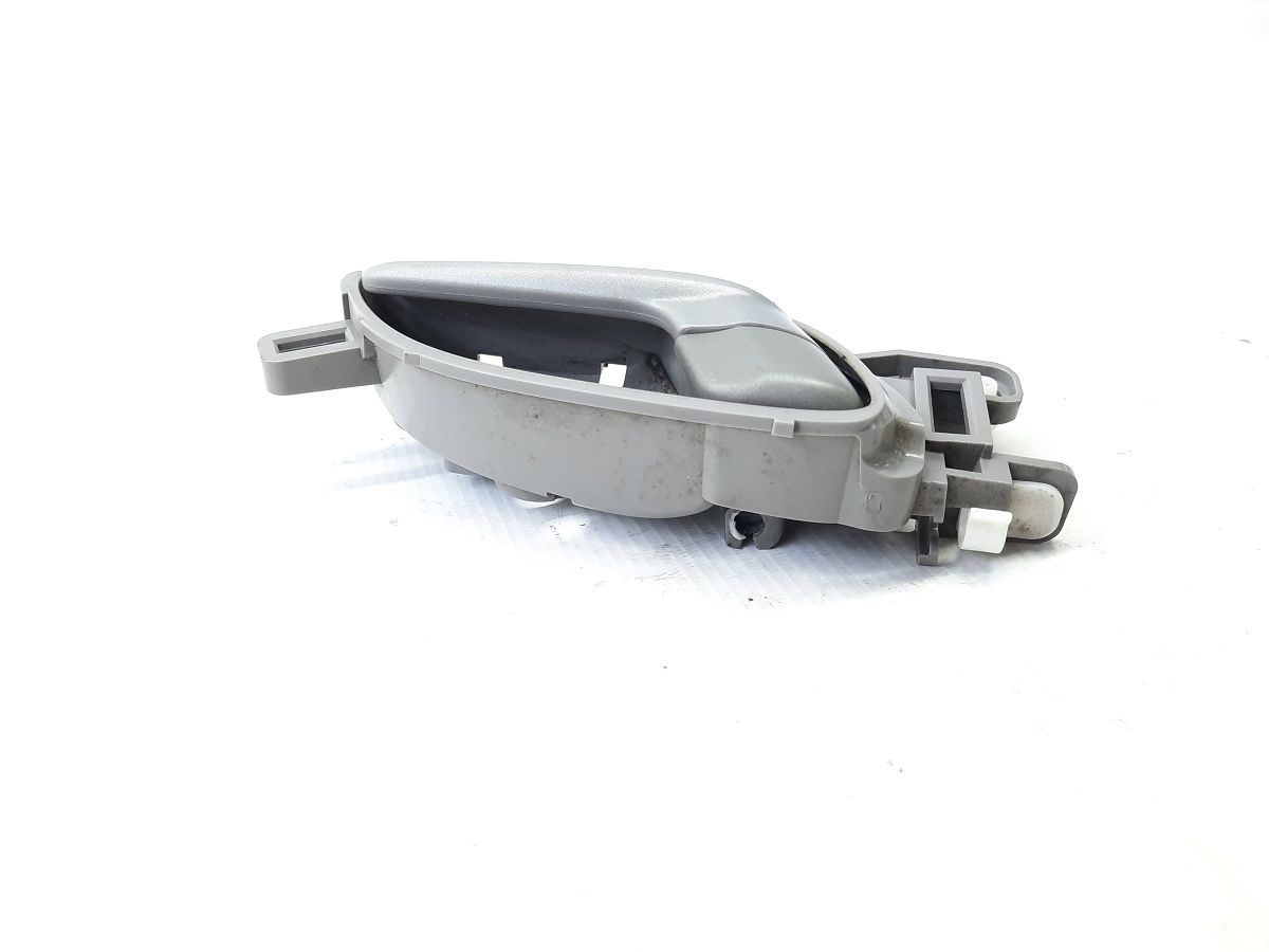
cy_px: 476
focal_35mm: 25
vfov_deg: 54.9
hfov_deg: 69.4
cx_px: 634
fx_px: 916
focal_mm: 4.6
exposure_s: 1/50
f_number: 2
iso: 160
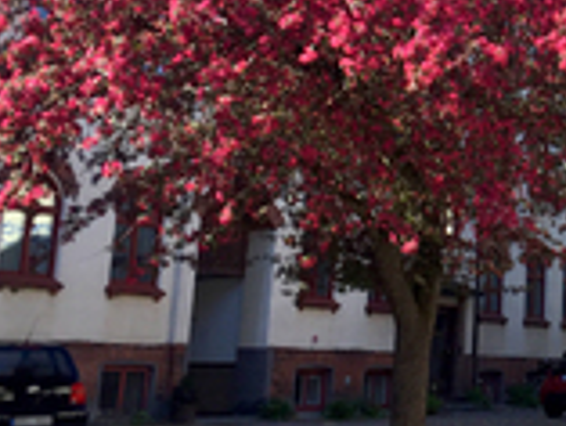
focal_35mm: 83
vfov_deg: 17.5
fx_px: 1358
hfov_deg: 22.0
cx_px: 653
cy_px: 22
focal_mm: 4.15
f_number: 2.2
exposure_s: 1/706
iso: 32
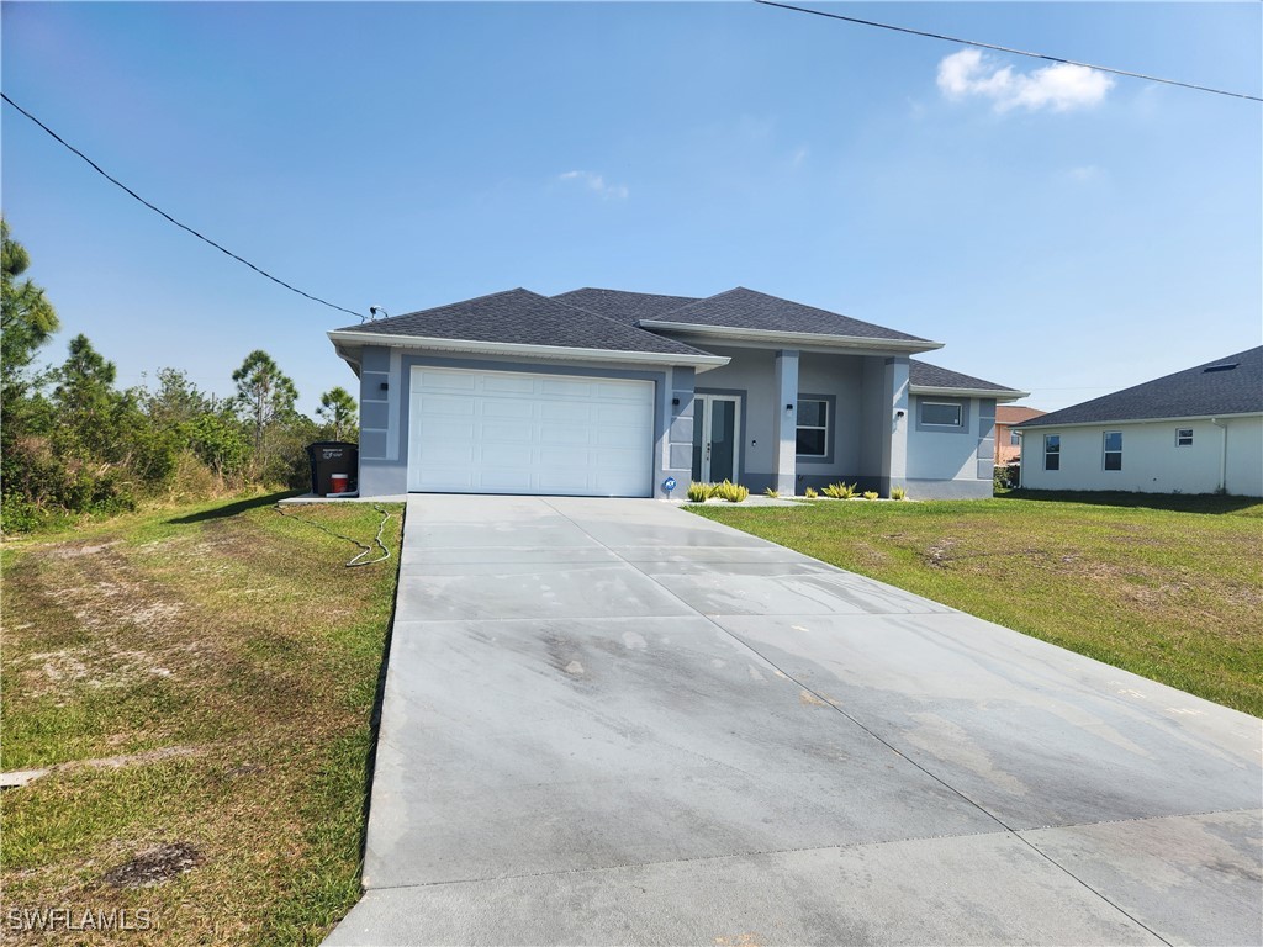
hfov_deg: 73.9
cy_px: 474
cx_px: 632
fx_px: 839
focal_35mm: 23
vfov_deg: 58.9
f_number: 1.8
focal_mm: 5.4
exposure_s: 1/1732
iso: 20
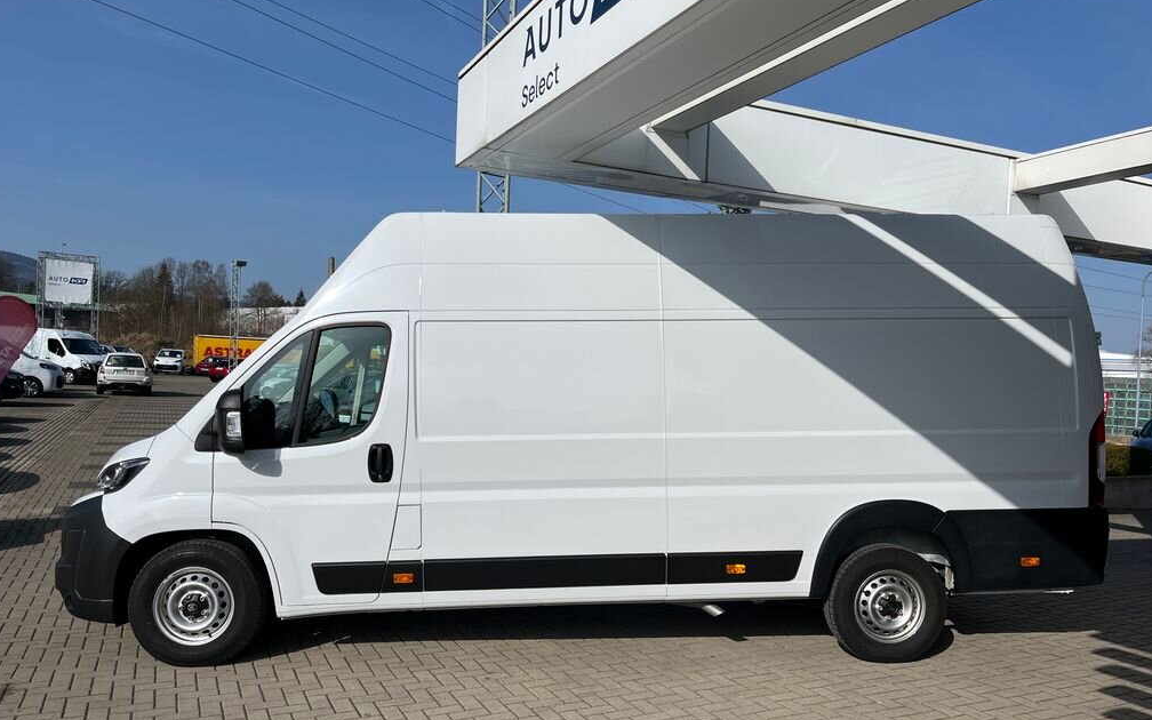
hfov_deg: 66.5
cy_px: 386
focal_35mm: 28
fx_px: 879
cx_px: 574
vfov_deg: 44.5
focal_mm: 5.1
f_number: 1.6
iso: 50
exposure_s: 1/9091
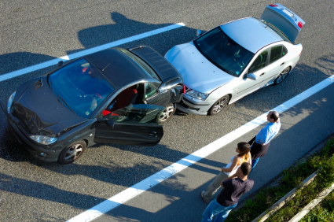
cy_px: 111
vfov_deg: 25.7
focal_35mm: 52
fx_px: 486
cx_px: 167
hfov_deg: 37.9
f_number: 8
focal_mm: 35
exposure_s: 1/250
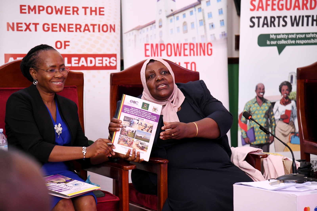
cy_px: 106
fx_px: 1057
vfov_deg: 11.4
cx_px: 158
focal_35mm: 120
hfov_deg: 17.1
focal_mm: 120
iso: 2000
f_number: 4.5
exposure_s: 1/125
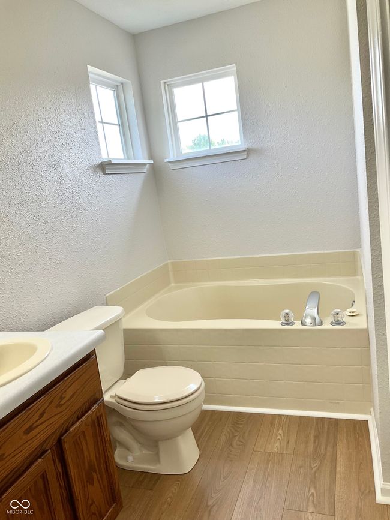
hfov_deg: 48.2
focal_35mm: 29
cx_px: 195
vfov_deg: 61.7
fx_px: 436
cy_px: 260
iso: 32
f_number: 1.8
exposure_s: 1/120
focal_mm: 3
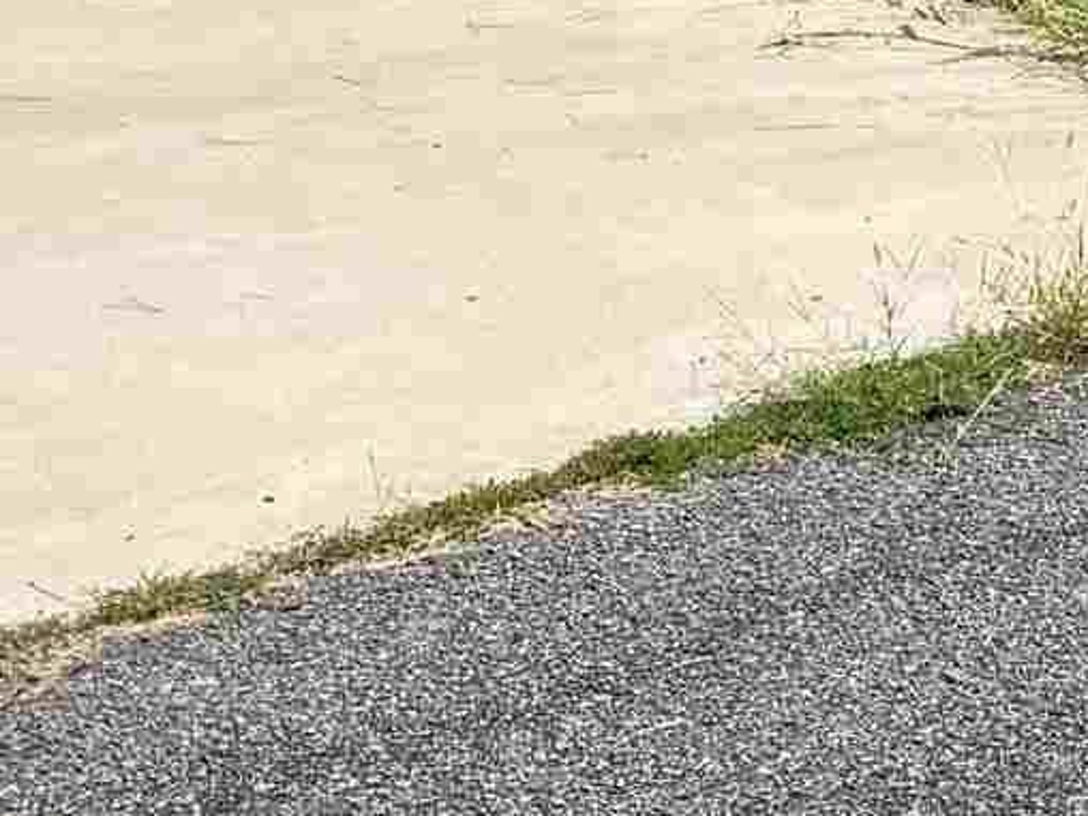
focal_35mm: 145
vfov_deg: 9.6
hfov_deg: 12.7
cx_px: 1748
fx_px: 4557
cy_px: -760
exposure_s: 1/3279
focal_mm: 6.76
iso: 80
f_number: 1.78
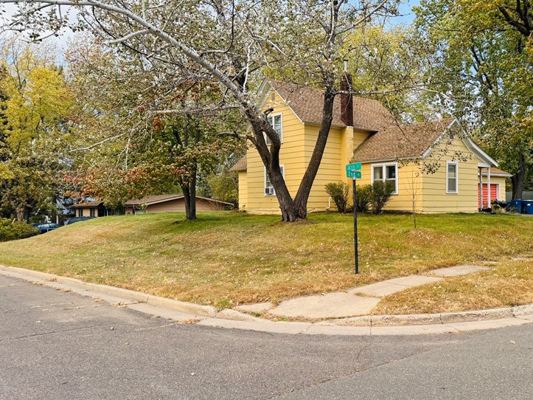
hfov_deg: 52.6
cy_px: 199
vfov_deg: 41.8
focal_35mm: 34
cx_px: 369
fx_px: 523
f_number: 1.78
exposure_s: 1/121
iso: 100
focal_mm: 6.76
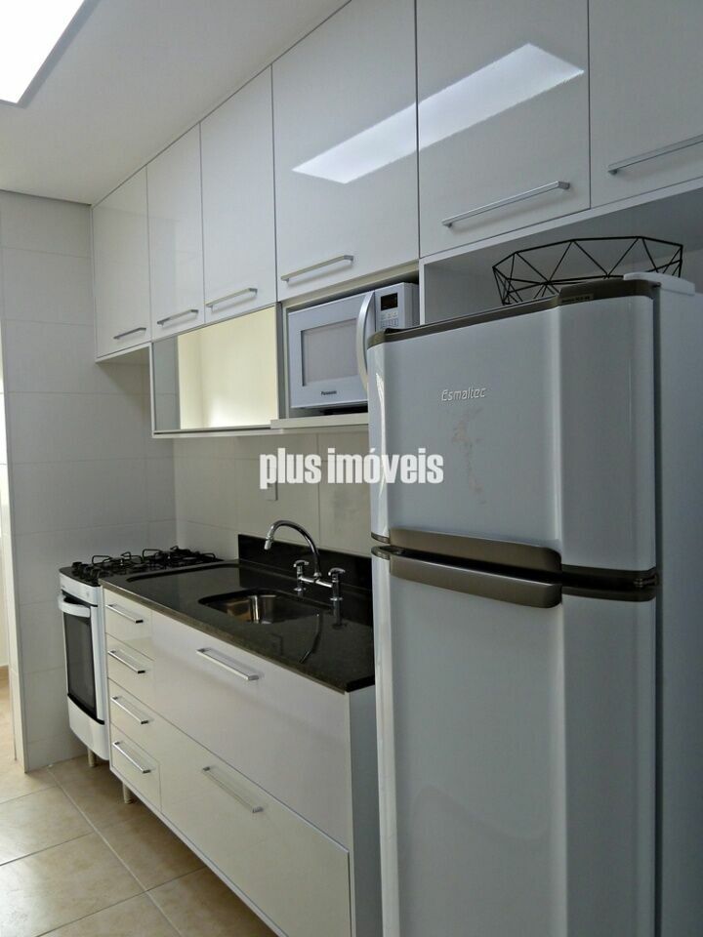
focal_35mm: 25
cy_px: 468
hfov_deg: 54.9
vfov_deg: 69.4
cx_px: 352
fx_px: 677
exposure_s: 1/40
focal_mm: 4.1
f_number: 3.3
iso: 80
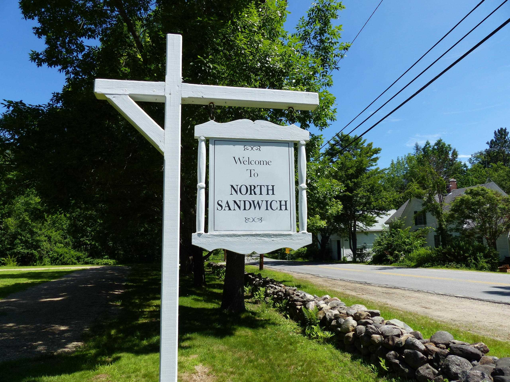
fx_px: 368
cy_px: 191
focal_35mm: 25
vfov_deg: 54.9
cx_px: 255
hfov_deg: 69.4
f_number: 4
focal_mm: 4.5
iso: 100
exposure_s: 1/800
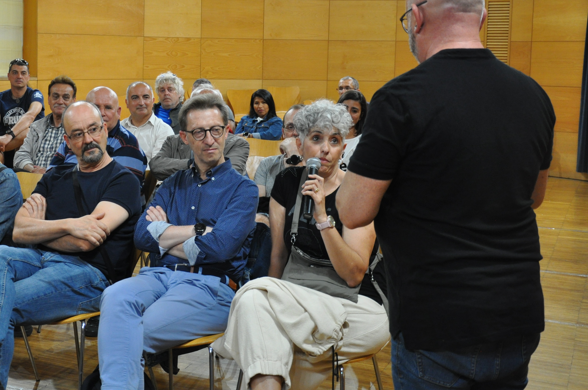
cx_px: 167
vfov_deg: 23.2
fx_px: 946
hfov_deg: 34.0
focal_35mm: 58
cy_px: 124
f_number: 4
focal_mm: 26
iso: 800
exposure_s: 1/40
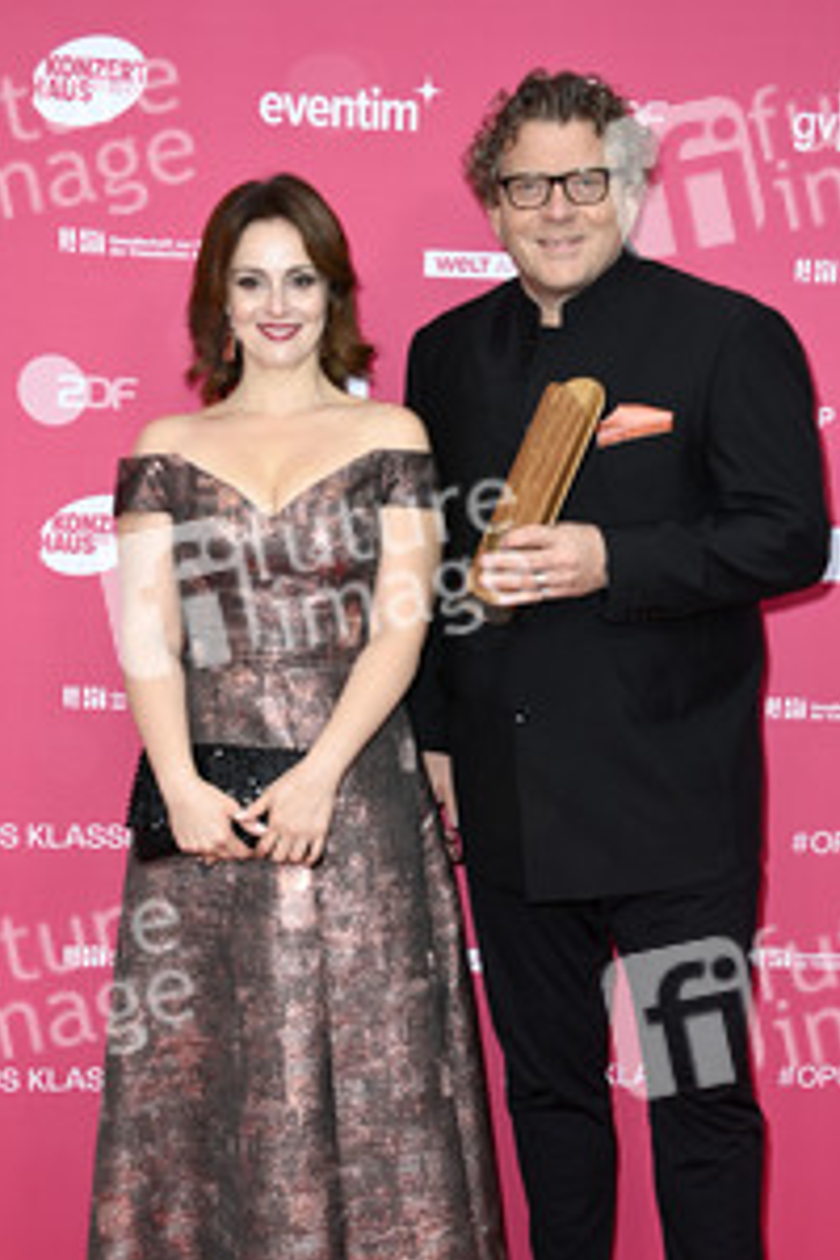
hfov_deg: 21.2
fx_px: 2240
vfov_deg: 31.3
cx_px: 437
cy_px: 790
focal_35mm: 64
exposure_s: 1/200
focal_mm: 48
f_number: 5.6
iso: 320
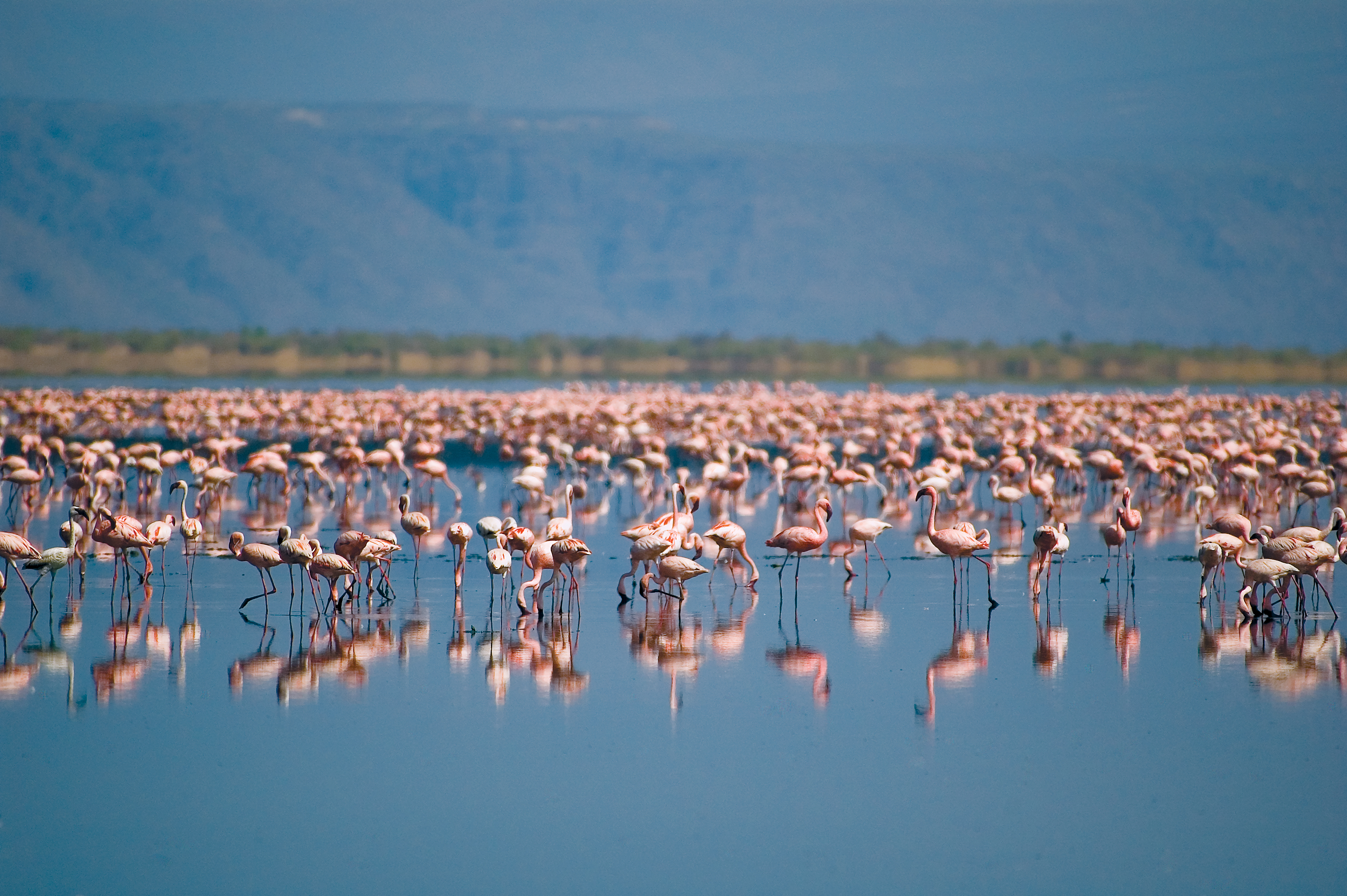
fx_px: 22430
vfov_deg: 2.3
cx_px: 674
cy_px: 448
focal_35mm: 600
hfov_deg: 3.4
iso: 500
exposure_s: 1/2000
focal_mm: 400
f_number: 7.1
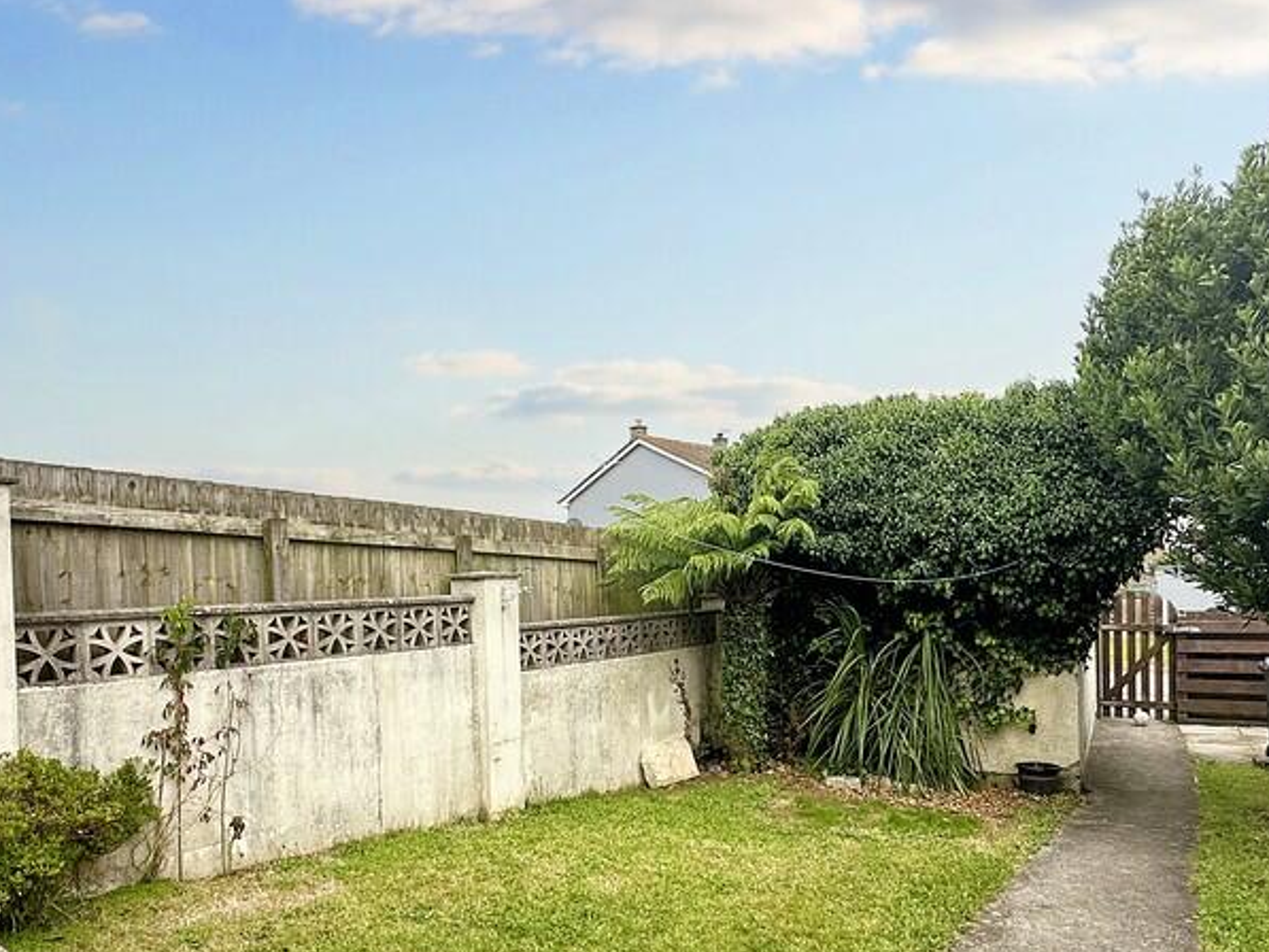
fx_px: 880
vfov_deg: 56.1
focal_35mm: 24
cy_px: 604
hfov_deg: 71.6
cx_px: 621
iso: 50
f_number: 2.2
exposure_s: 1/2212
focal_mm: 2.2
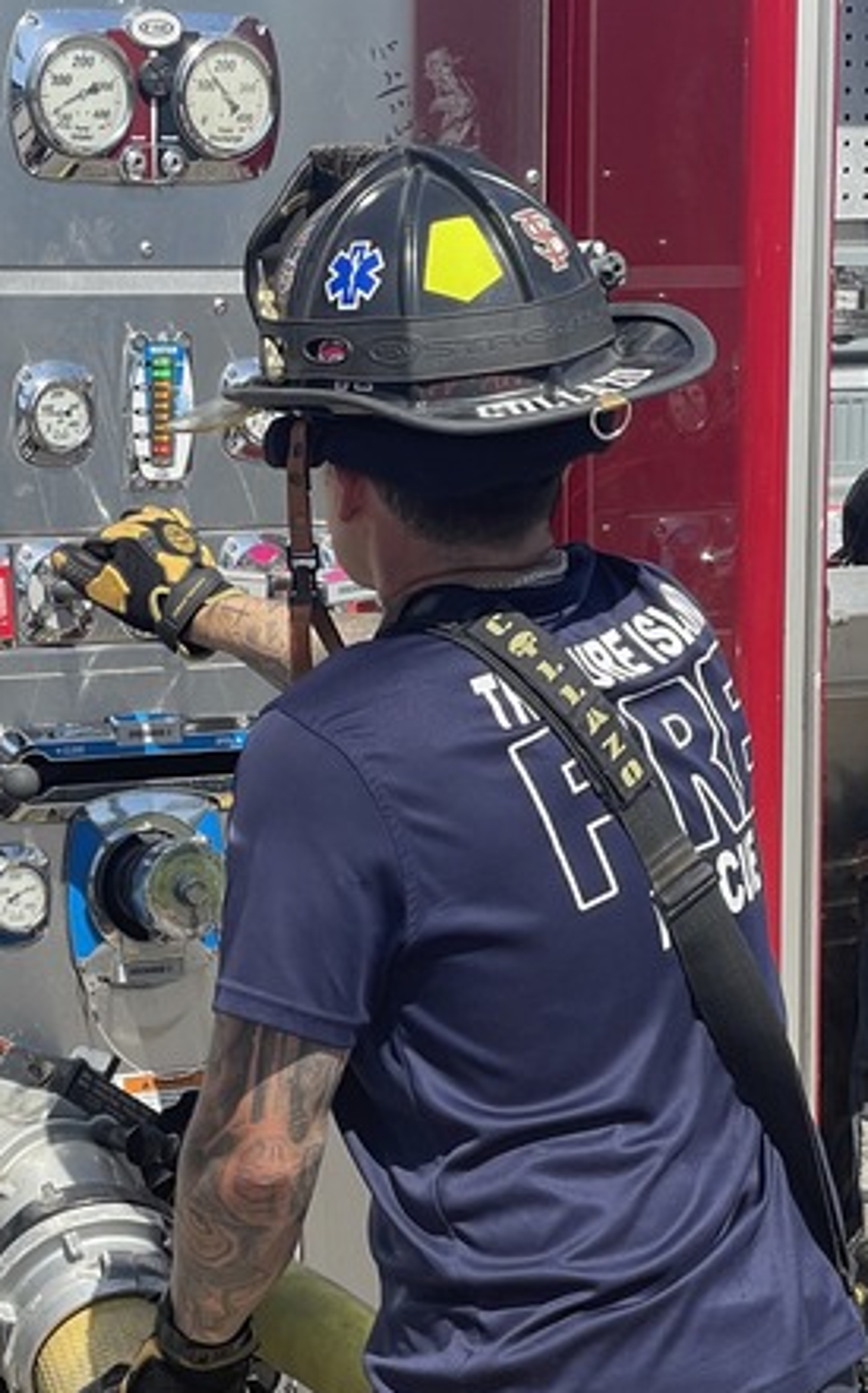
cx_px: 35
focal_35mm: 117
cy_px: 960
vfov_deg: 17.8
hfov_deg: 11.1
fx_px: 4436
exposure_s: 1/742
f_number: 2.2
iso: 20
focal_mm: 7.5
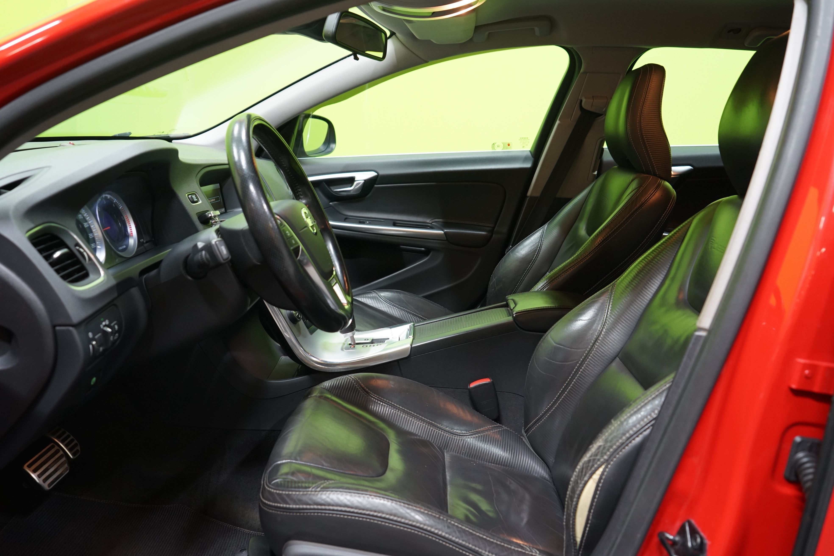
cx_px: 417
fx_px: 695
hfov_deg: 61.9
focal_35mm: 30
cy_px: 278
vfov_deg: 43.6
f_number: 4.5
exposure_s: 1/25
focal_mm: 30
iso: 1250
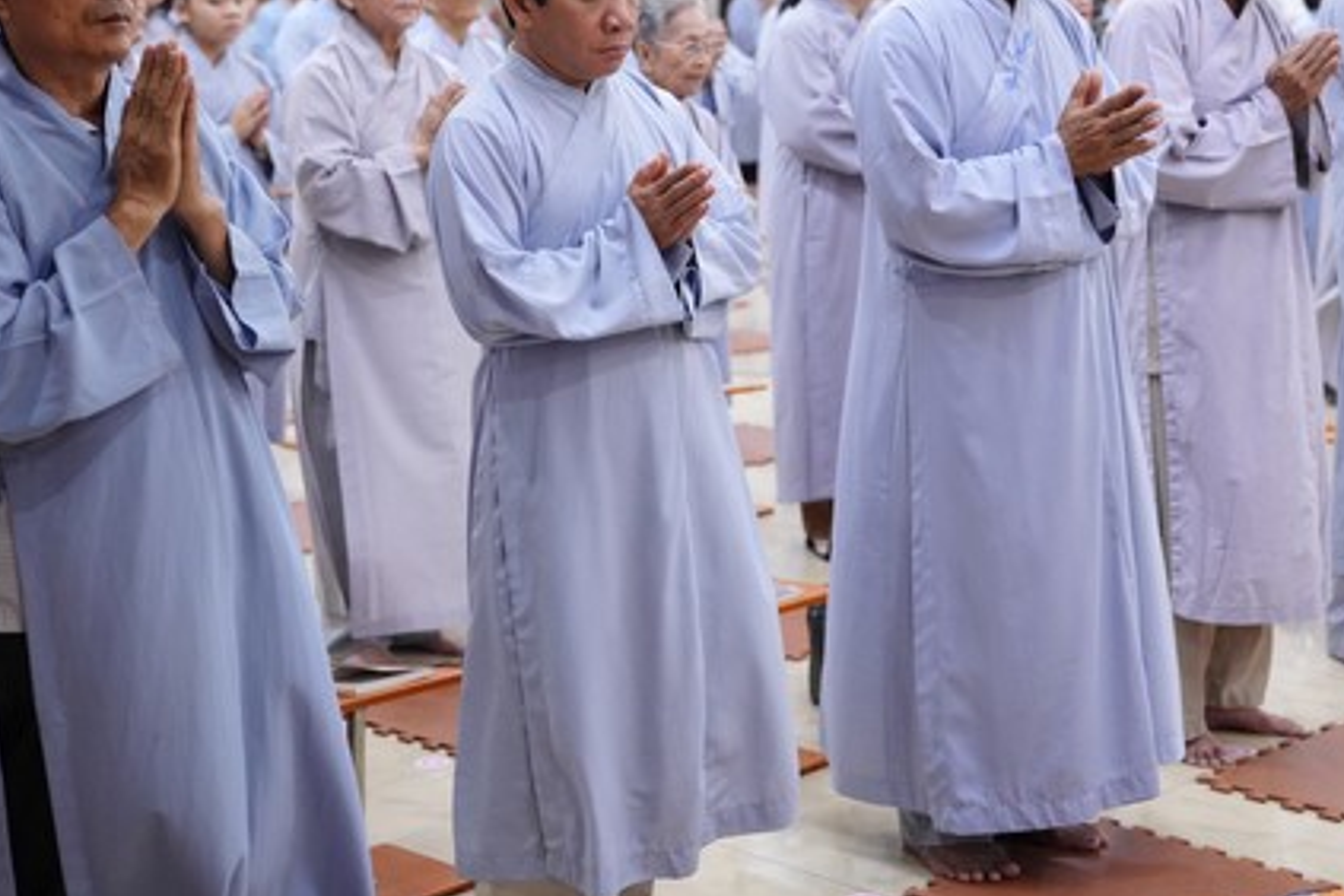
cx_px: 793
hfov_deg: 29.2
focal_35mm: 69
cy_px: 224
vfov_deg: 19.6
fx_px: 2576
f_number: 2.8
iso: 4000
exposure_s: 1/125
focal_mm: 45
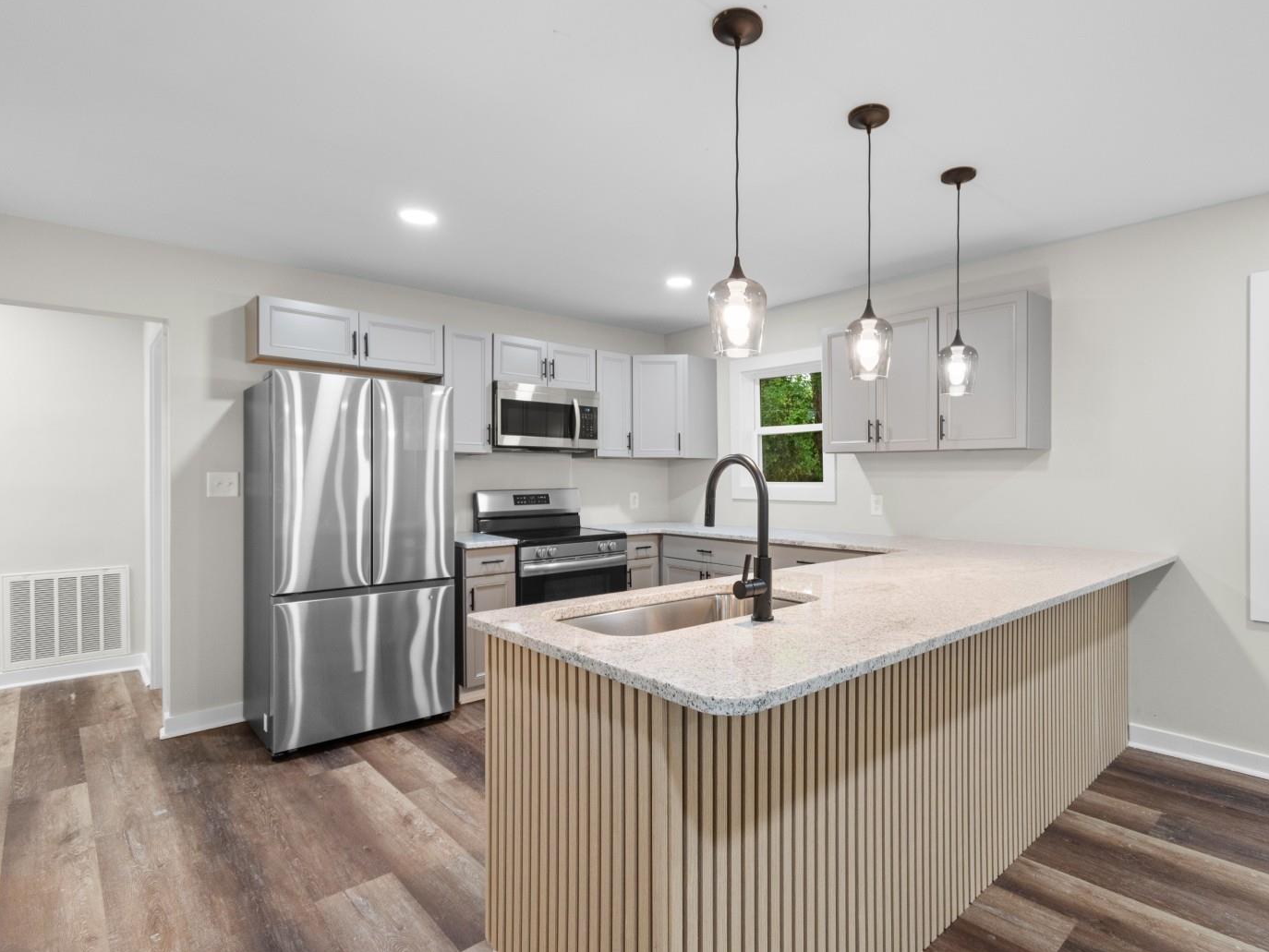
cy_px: 472
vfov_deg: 74.7
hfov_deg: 90.5
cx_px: 718
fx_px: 623
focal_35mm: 17
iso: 100
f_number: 4.5
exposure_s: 1.6
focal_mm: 10
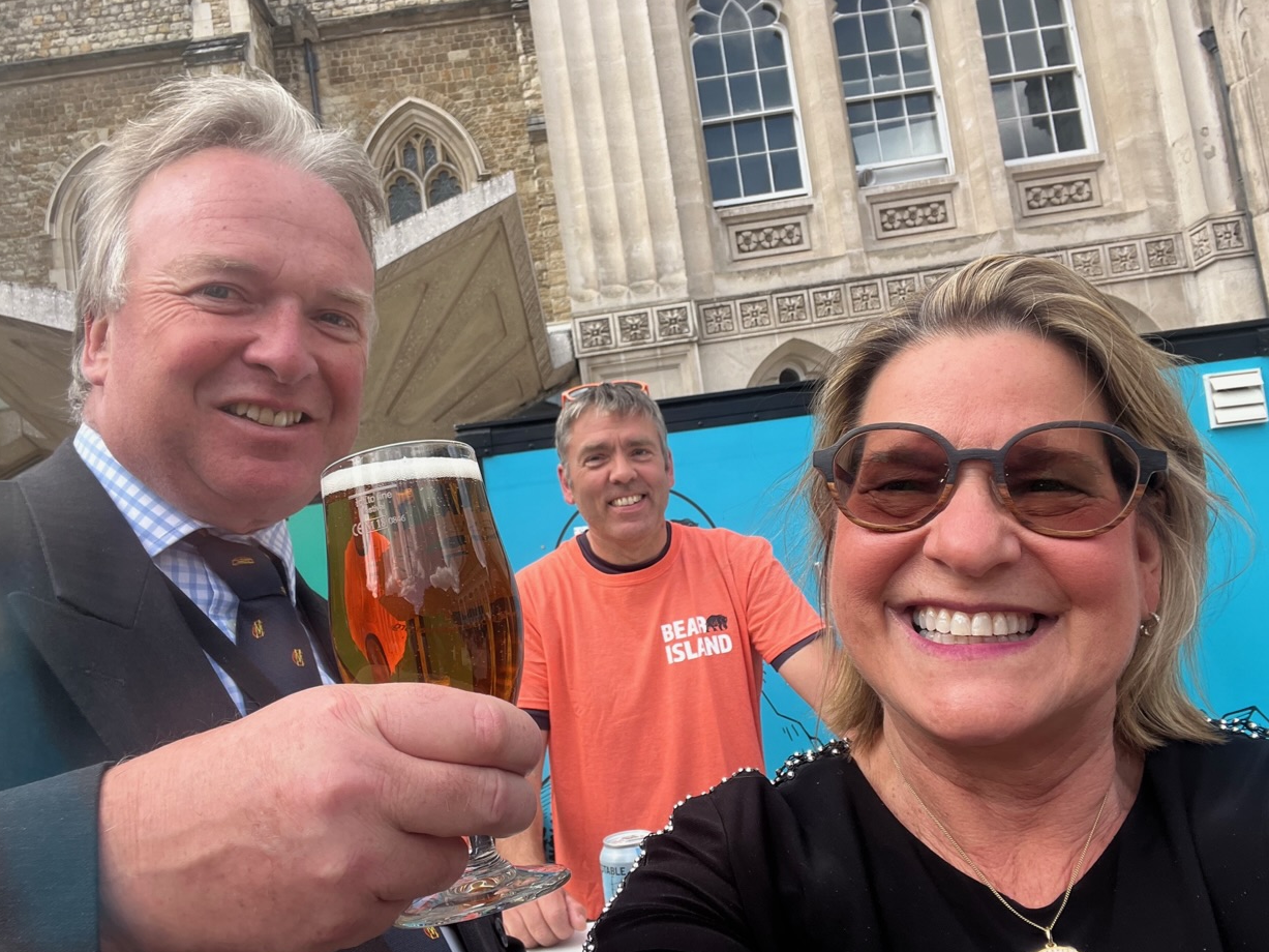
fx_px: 880
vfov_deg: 56.8
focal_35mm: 24
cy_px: 479
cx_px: 624
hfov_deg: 71.6
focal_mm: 2.71
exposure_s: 1/264
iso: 32
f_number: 2.2
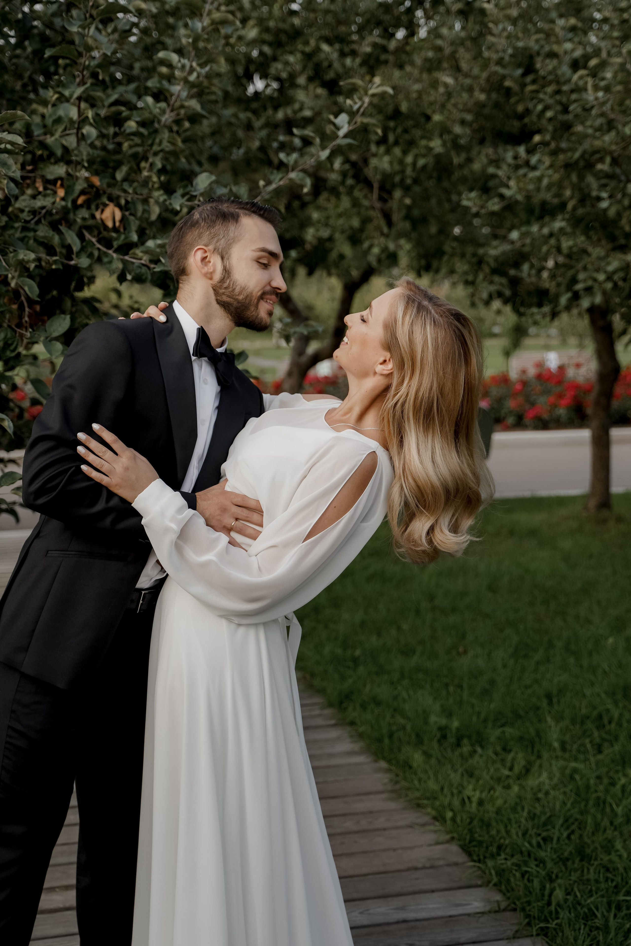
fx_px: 1183
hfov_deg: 29.9
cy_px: 473
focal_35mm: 45
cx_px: 316
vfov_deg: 43.6
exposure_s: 1/1250
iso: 100
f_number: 2.8
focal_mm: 45
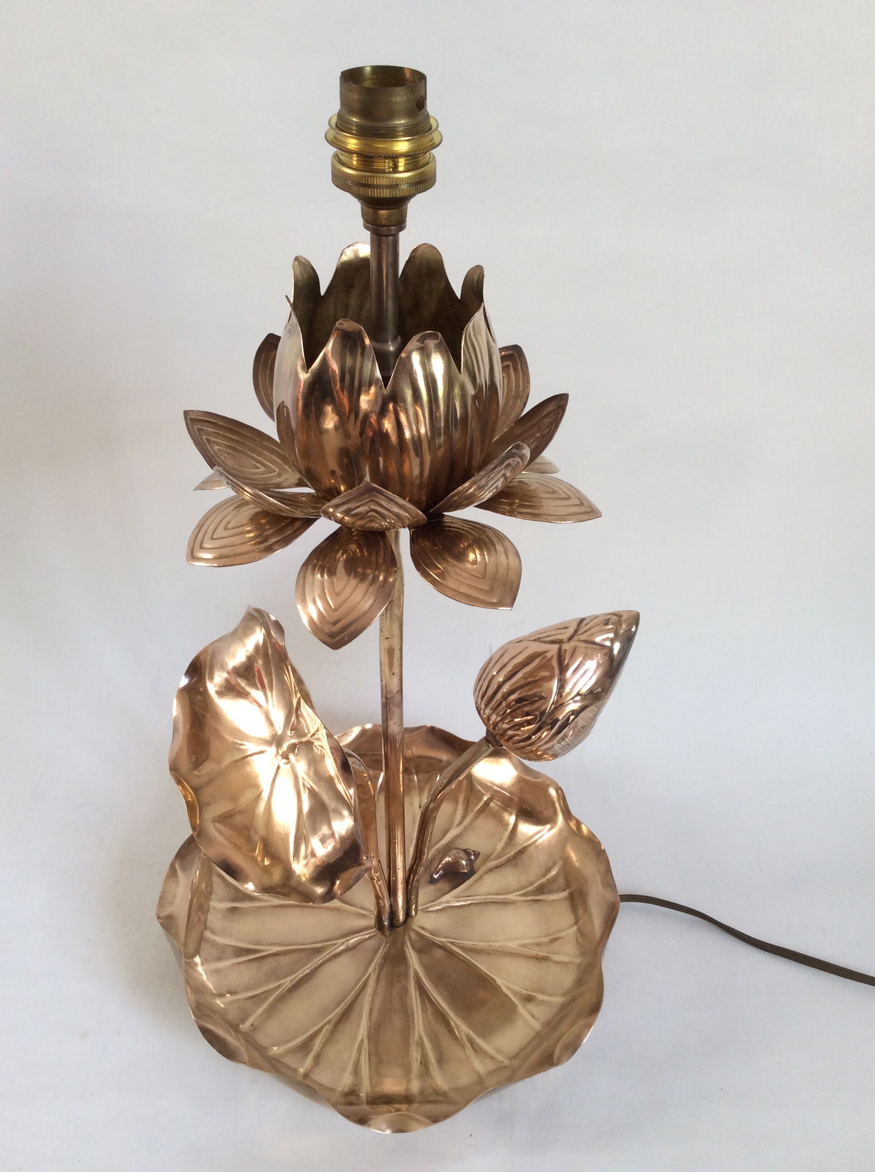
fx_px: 1081
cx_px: 438
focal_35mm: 32
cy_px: 586
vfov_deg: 56.9
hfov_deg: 44.1
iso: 40
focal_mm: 3.3
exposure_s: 1/50
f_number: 2.4
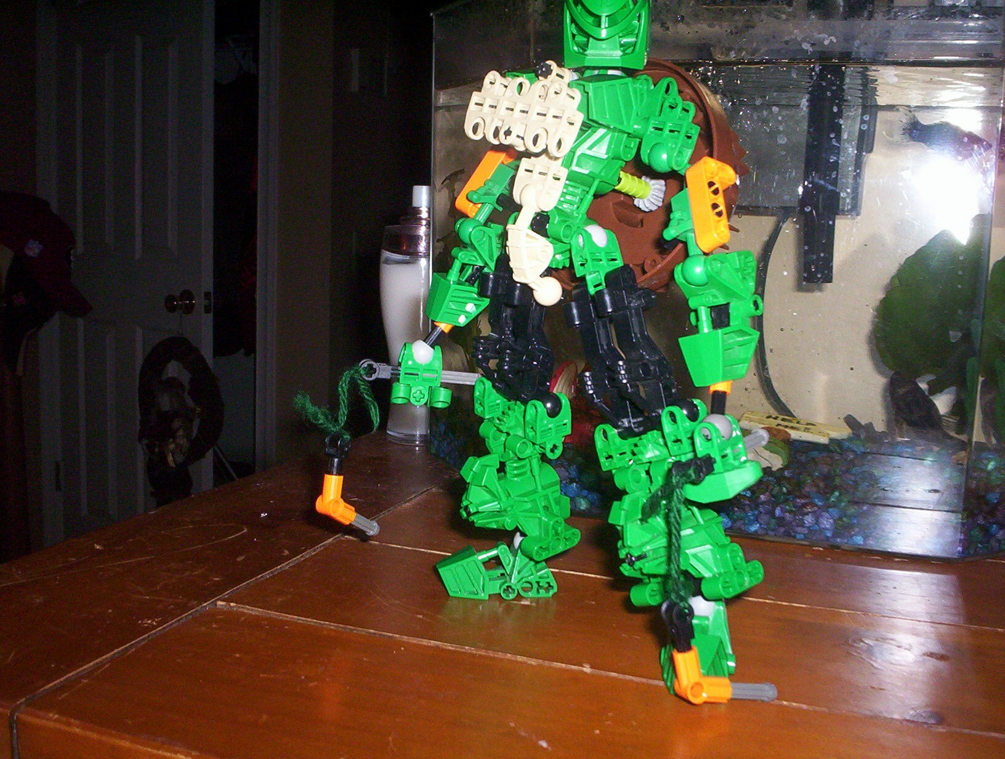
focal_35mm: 38
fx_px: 1106
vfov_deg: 37.9
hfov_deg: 48.9
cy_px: 380
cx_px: 502
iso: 140
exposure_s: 1/60
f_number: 4.5
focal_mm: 4.99
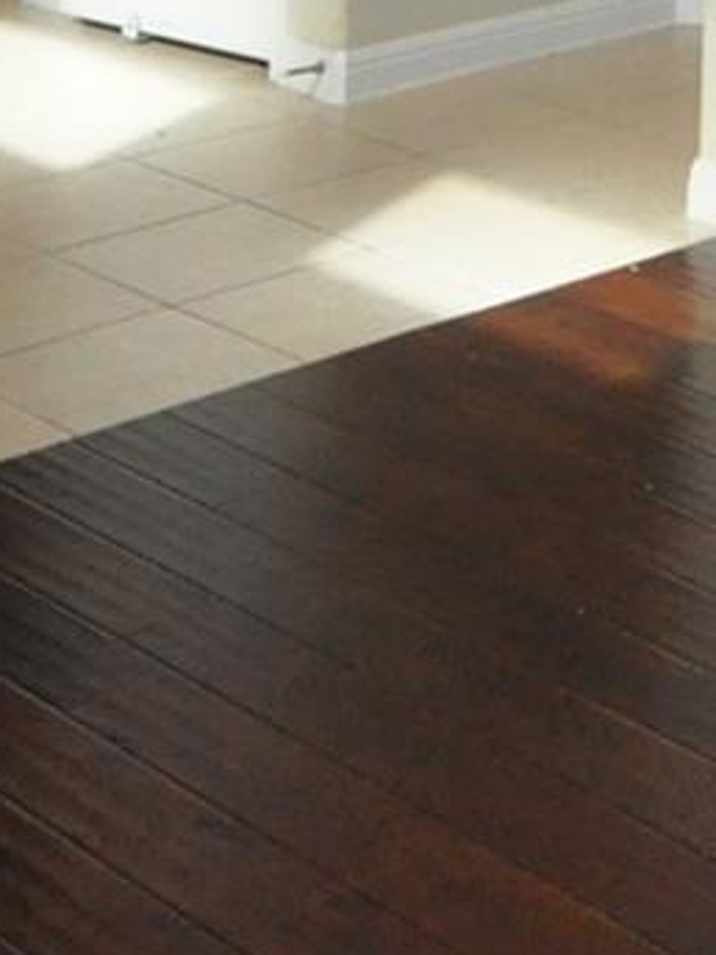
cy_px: -675
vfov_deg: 16.5
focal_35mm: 103
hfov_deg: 13.4
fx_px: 2841
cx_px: 1116
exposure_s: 1/200
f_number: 7.1
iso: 2000
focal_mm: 12
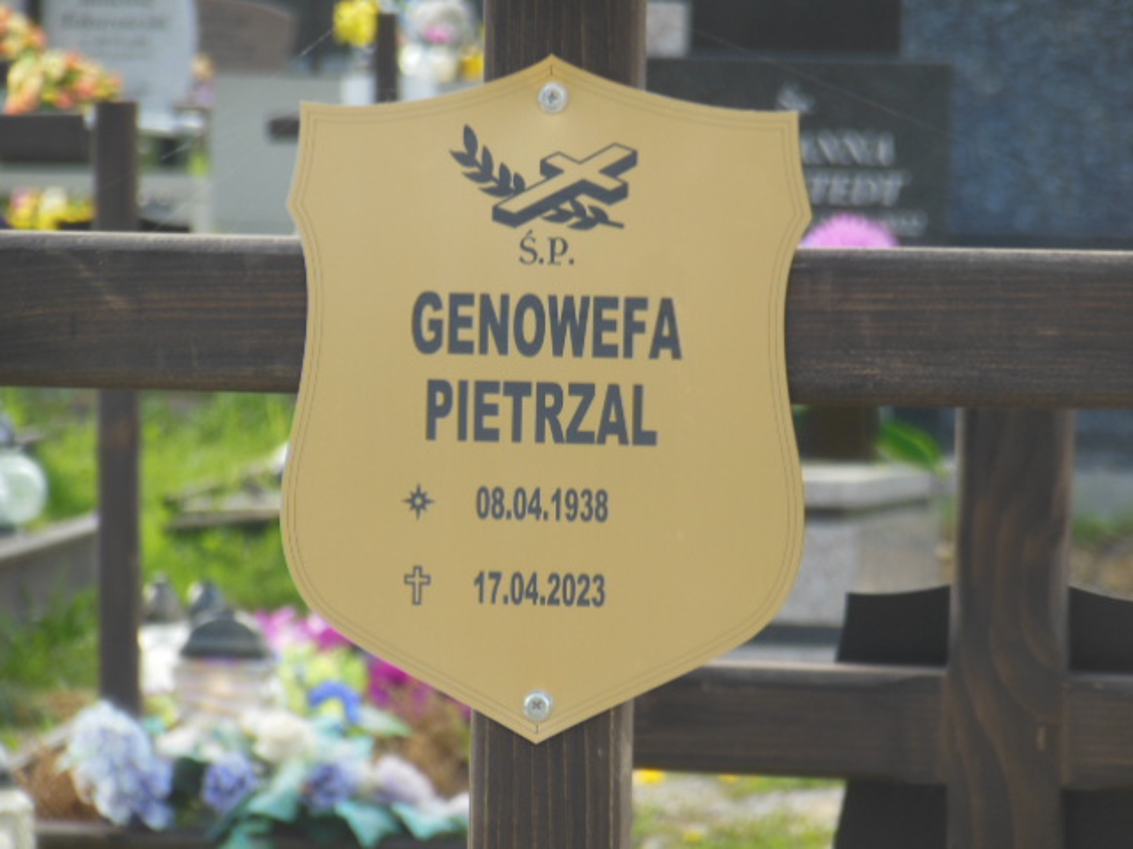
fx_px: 8183
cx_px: 566
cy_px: 424
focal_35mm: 250
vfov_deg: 5.9
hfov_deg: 7.9
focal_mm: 45
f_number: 5.8
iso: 125
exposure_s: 1/125
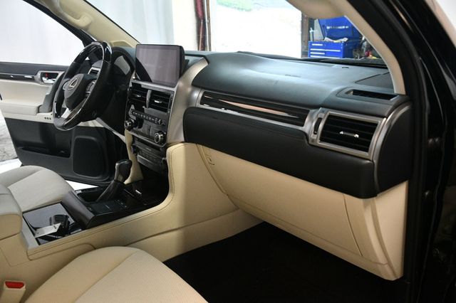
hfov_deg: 62.0
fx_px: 380
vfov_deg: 43.6
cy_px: 152
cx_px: 228
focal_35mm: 30
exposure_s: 1/125
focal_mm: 20
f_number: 3.5
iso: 2000
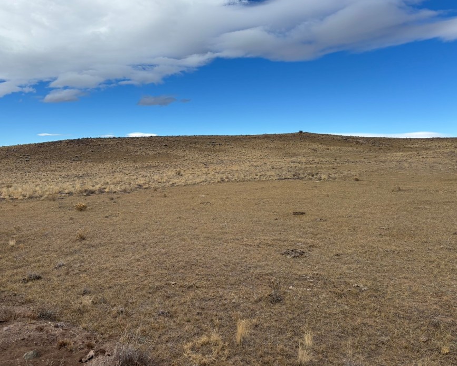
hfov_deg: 58.5
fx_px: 406
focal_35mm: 30
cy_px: 173
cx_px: 194
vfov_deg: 48.5
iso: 50
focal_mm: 5.96
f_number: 1.6
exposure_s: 1/2933
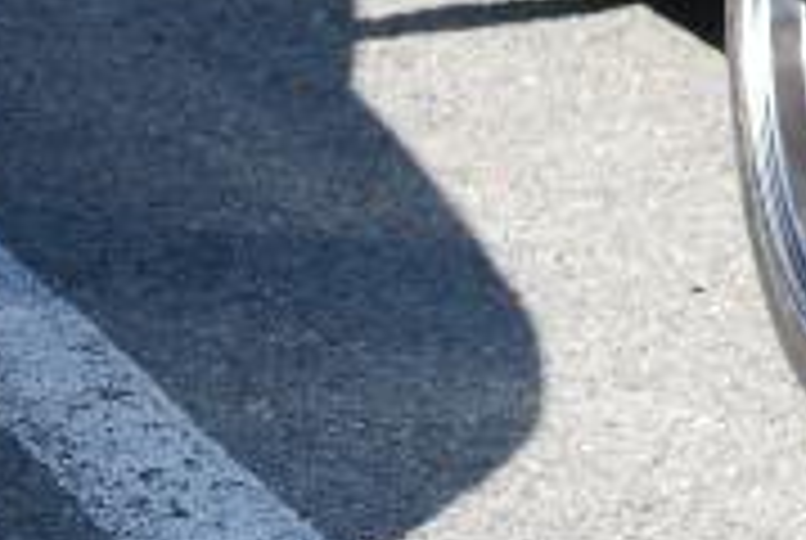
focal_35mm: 473
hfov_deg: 4.3
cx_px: 2022
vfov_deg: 2.9
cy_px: -884
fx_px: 10604
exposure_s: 1/160
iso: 100
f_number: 6.3
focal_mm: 55
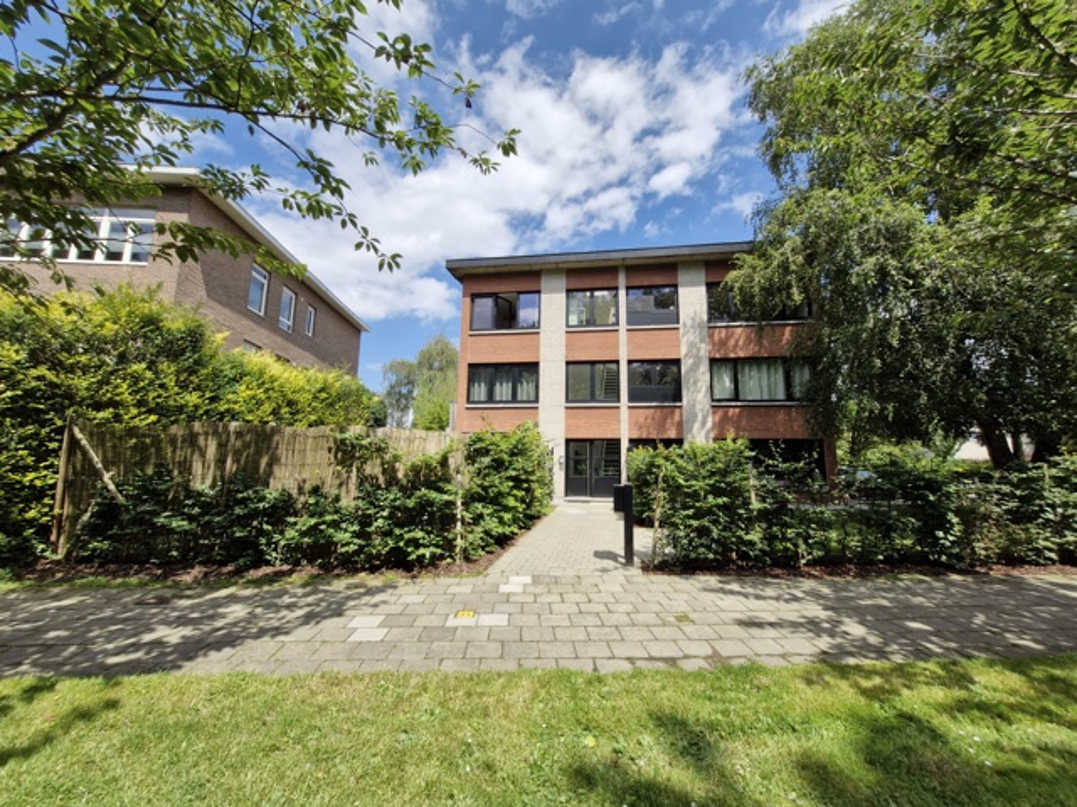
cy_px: 404
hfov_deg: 106.2
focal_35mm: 13
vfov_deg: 89.9
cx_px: 538
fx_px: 404
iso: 50
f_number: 2.2
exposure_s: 1/1464
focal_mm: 1.74
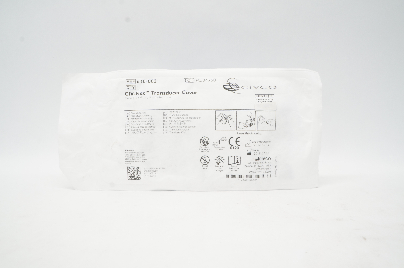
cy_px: 134
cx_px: 202
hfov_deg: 67.4
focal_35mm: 27
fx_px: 303
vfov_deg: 47.8
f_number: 11
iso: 800
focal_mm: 18
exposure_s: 1/20
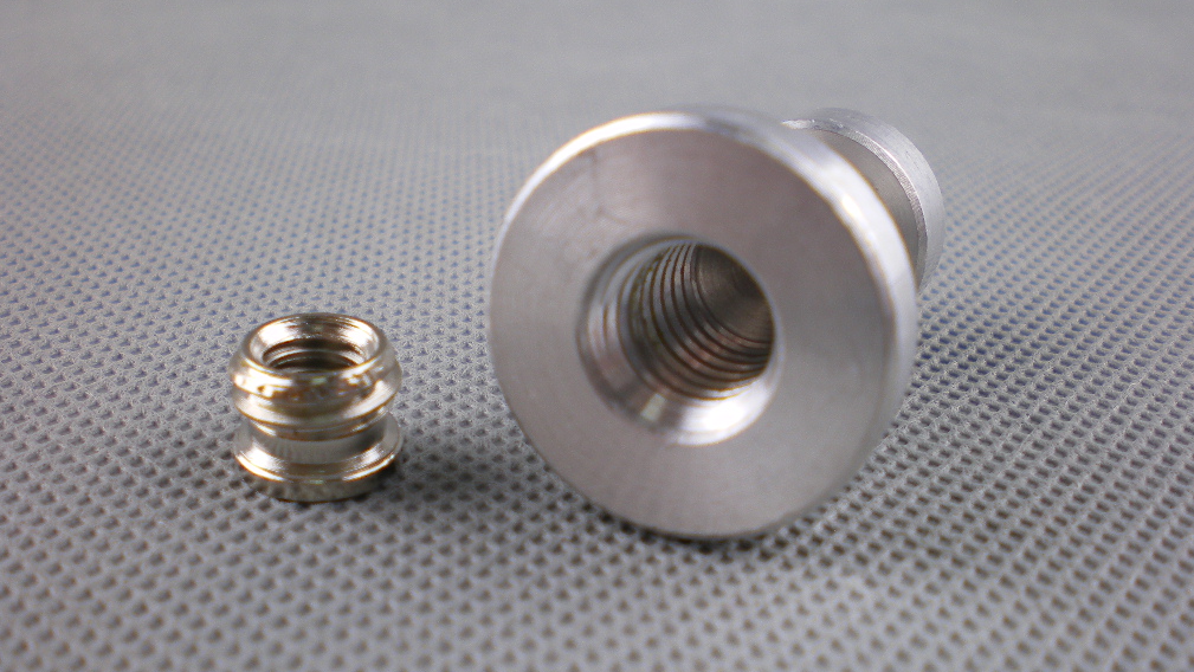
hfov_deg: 48.3
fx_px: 1330
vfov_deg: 28.3
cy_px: 402
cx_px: 596
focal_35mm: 42
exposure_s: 1/40
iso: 64
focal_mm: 6.3
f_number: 3.1
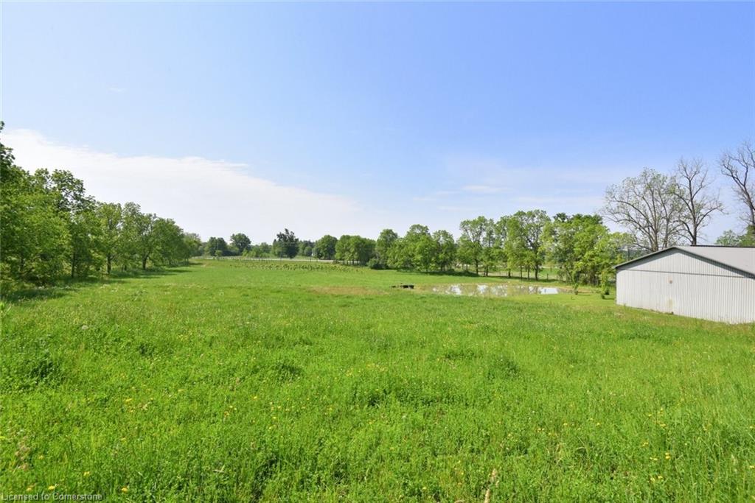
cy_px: 252
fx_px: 336
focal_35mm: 16
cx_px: 378
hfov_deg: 96.7
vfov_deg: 73.8
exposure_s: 1/640
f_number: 13
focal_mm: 16
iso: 640
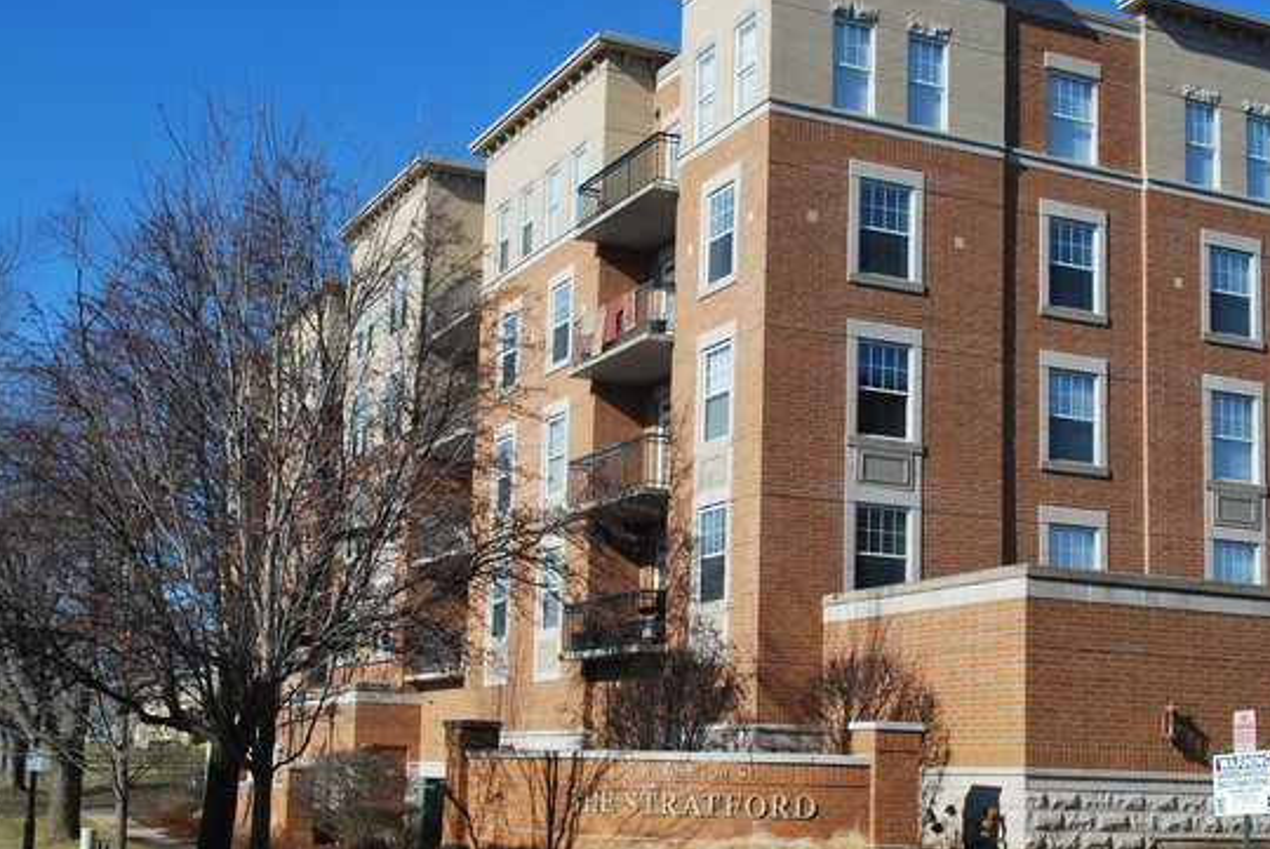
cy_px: 494
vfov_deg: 26.2
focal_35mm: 52
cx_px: 696
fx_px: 1822
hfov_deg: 38.4
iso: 100
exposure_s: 1/250
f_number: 8
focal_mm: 29
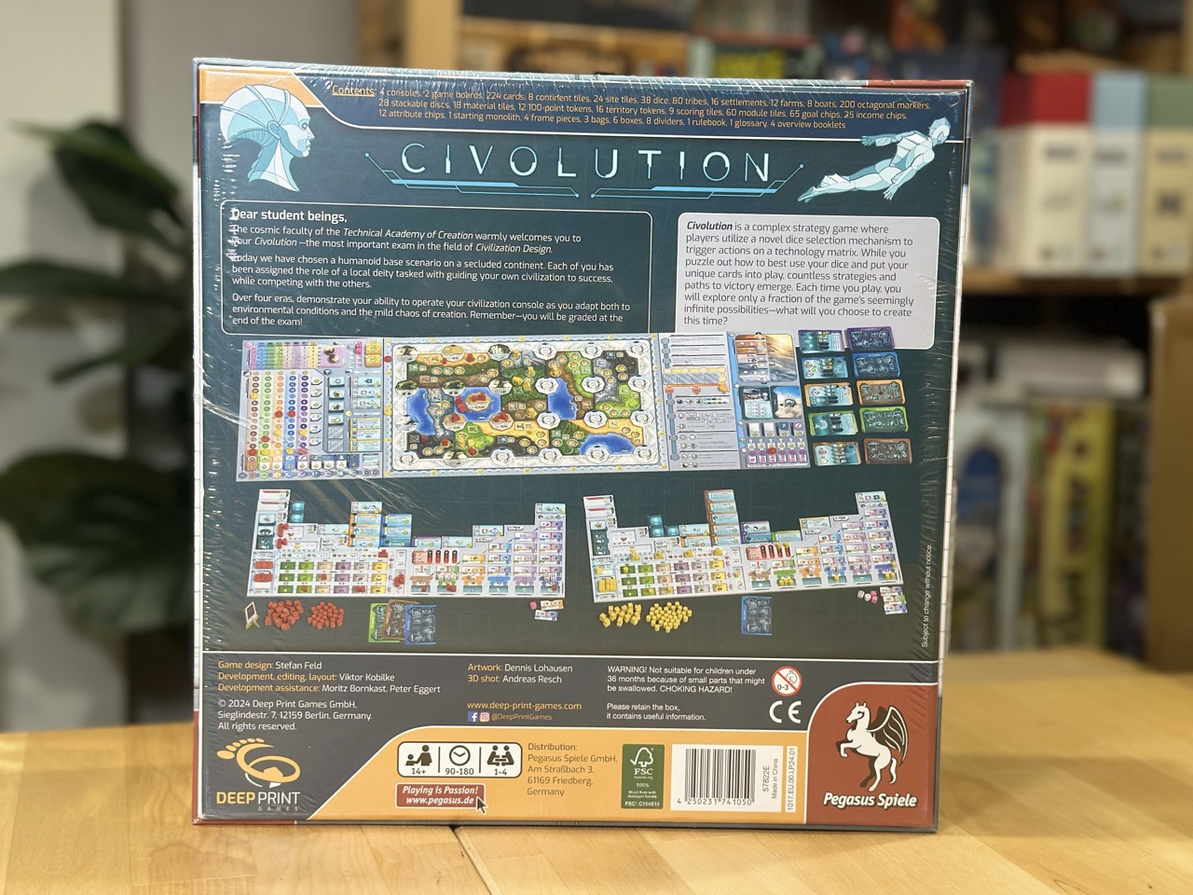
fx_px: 1654
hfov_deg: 39.7
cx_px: 596
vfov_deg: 30.3
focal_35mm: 48
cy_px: 448
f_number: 1.78
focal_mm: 6.86
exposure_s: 1/50
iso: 160
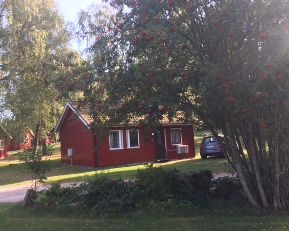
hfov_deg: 55.6
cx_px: 131
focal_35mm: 32
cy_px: 111
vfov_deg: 45.8
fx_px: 274
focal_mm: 4.15
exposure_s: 1/127
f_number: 2.2
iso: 25
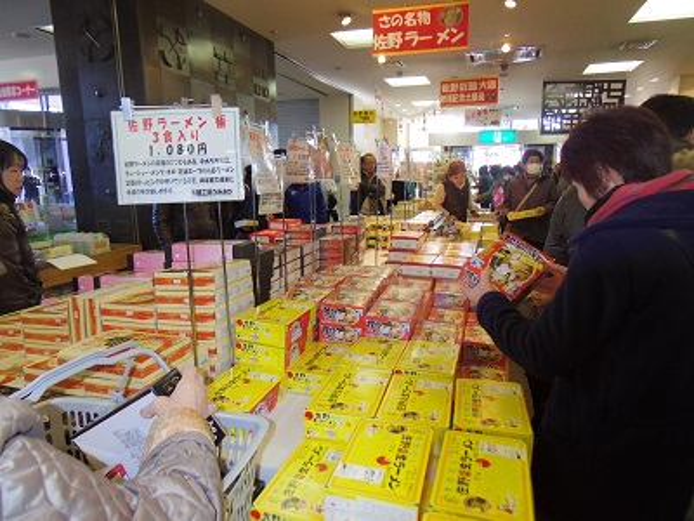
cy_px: 260
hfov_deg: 73.9
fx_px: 461
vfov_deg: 58.9
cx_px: 347
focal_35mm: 23
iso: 1000
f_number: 2.8
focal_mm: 5.1
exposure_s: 1/200
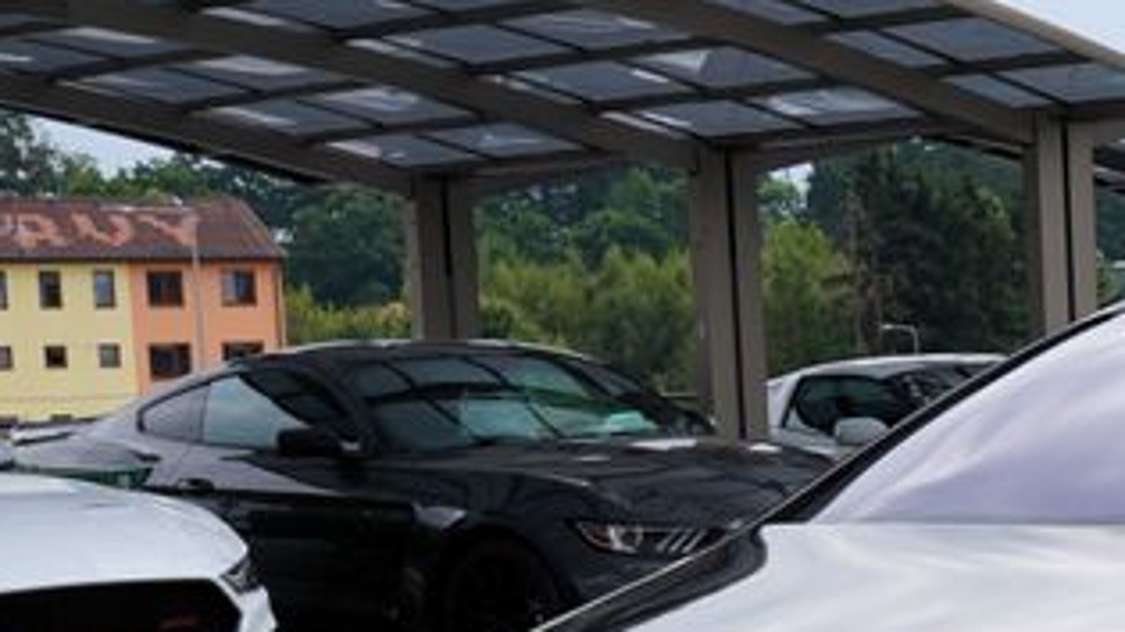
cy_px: 757
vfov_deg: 11.6
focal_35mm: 102
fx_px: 3042
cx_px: 1468
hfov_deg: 19.3
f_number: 8
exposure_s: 1/250
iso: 100
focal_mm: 30
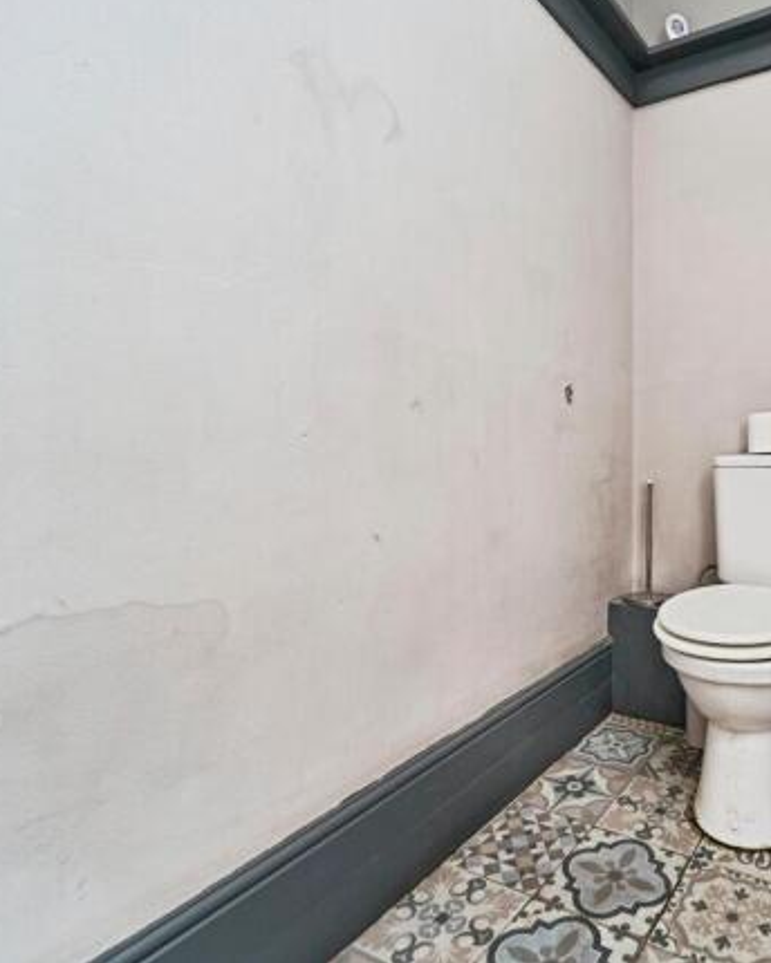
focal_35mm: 20
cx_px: 611
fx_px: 570
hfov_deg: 62.6
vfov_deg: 80.4
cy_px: 476
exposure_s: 1/25
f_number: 8
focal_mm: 14
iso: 200
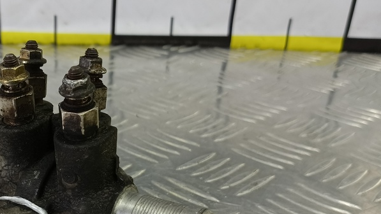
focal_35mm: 43
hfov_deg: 44.8
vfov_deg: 27.0
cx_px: 71
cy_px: 179
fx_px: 434
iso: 130
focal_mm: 4.11
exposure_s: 1/50
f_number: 1.6
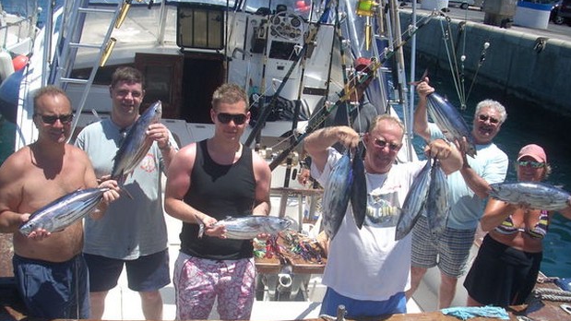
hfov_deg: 49.4
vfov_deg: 29.0
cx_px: 290
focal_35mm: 41
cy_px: 177
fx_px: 621
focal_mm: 6.2
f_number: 5.6
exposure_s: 1/210
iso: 64
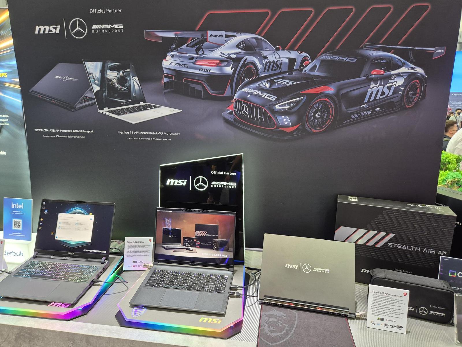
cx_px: 231
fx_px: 307
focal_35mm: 23
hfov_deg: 73.9
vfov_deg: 58.9
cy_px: 174
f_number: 1.8
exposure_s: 1/55
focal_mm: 5.4
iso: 200
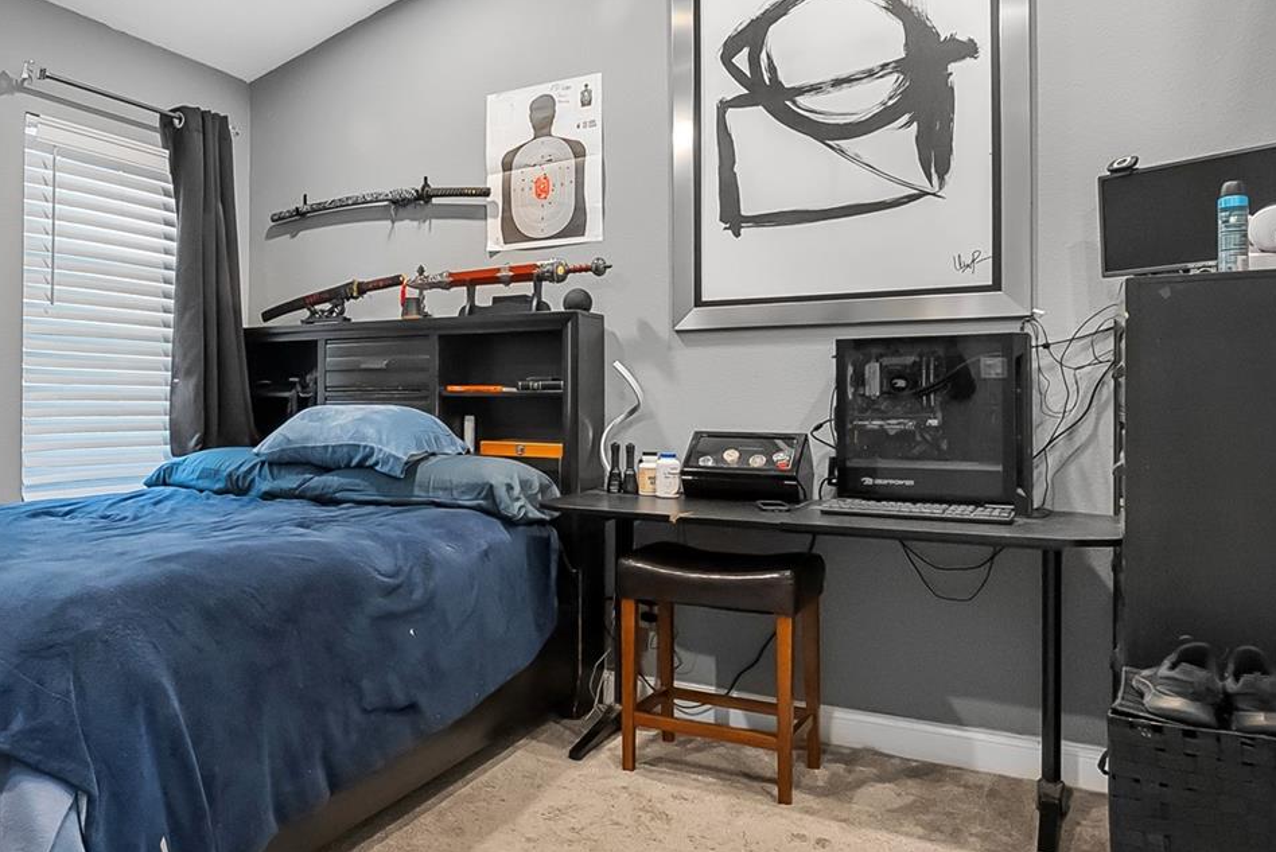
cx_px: 397
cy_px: 454
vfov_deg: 47.9
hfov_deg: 65.1
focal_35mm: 27
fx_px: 957
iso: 12800
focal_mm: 16
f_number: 9
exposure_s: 1/15
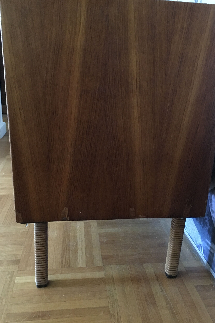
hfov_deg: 42.3
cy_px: 158
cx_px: 117
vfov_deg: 60.3
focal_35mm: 31
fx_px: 278
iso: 100
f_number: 2.2
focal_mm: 4.15
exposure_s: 1/4
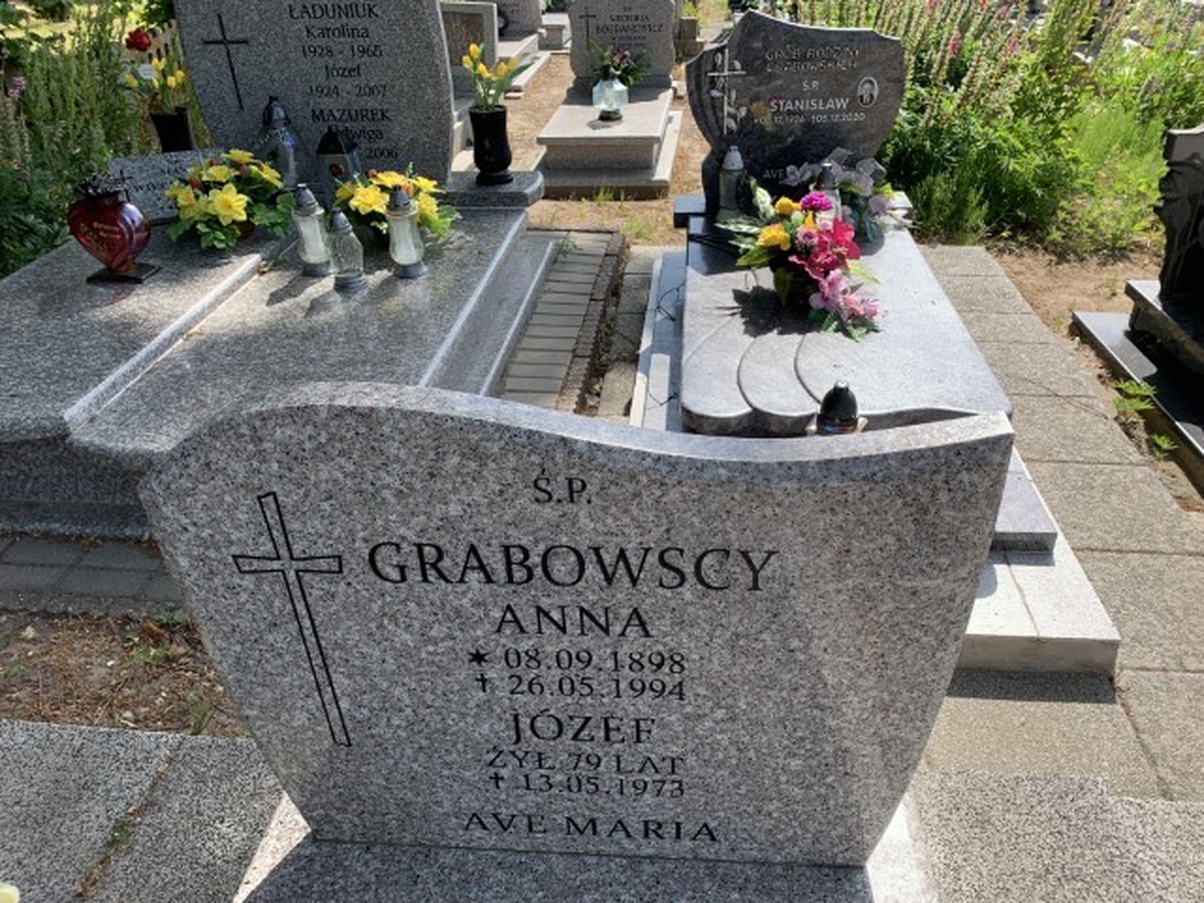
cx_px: 602
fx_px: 904
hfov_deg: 67.3
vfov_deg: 53.1
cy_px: 452
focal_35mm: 26
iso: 25
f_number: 1.8
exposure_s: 1/1124
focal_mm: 4.25
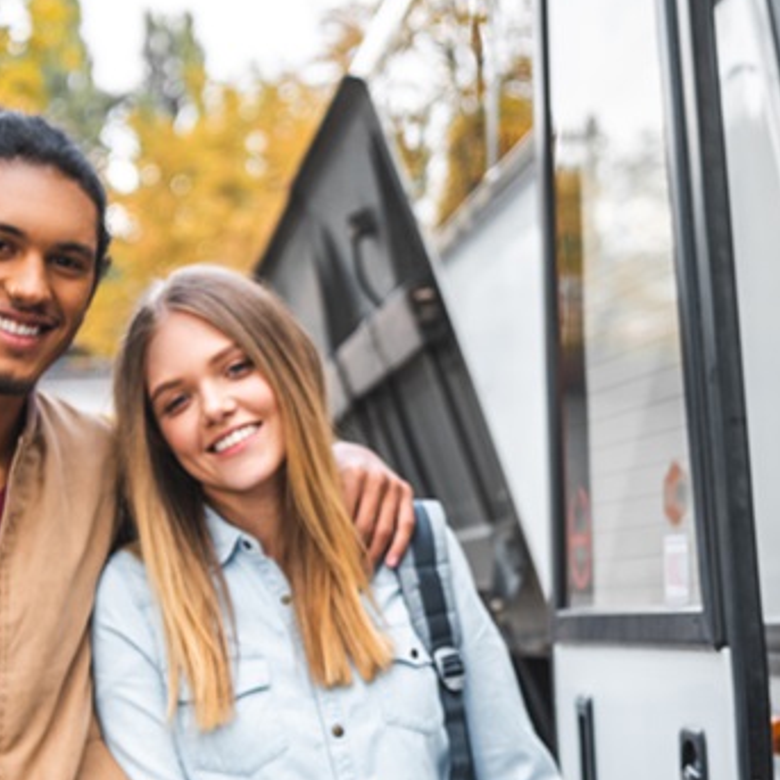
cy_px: 692
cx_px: 596
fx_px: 3008
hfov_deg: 14.7
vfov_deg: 14.6
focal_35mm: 118
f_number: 3.5
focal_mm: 50
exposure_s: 1/800
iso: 320
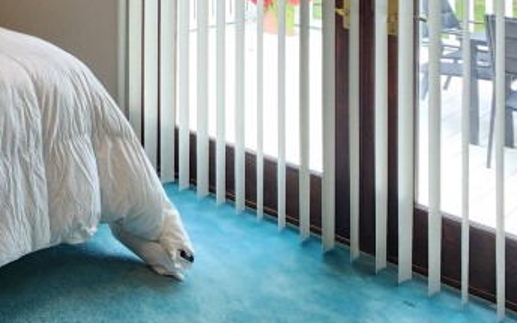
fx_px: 578
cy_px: -122
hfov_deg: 31.9
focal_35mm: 41
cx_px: -203
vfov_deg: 25.7
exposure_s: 1/60
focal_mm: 2.2
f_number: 2.2
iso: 125
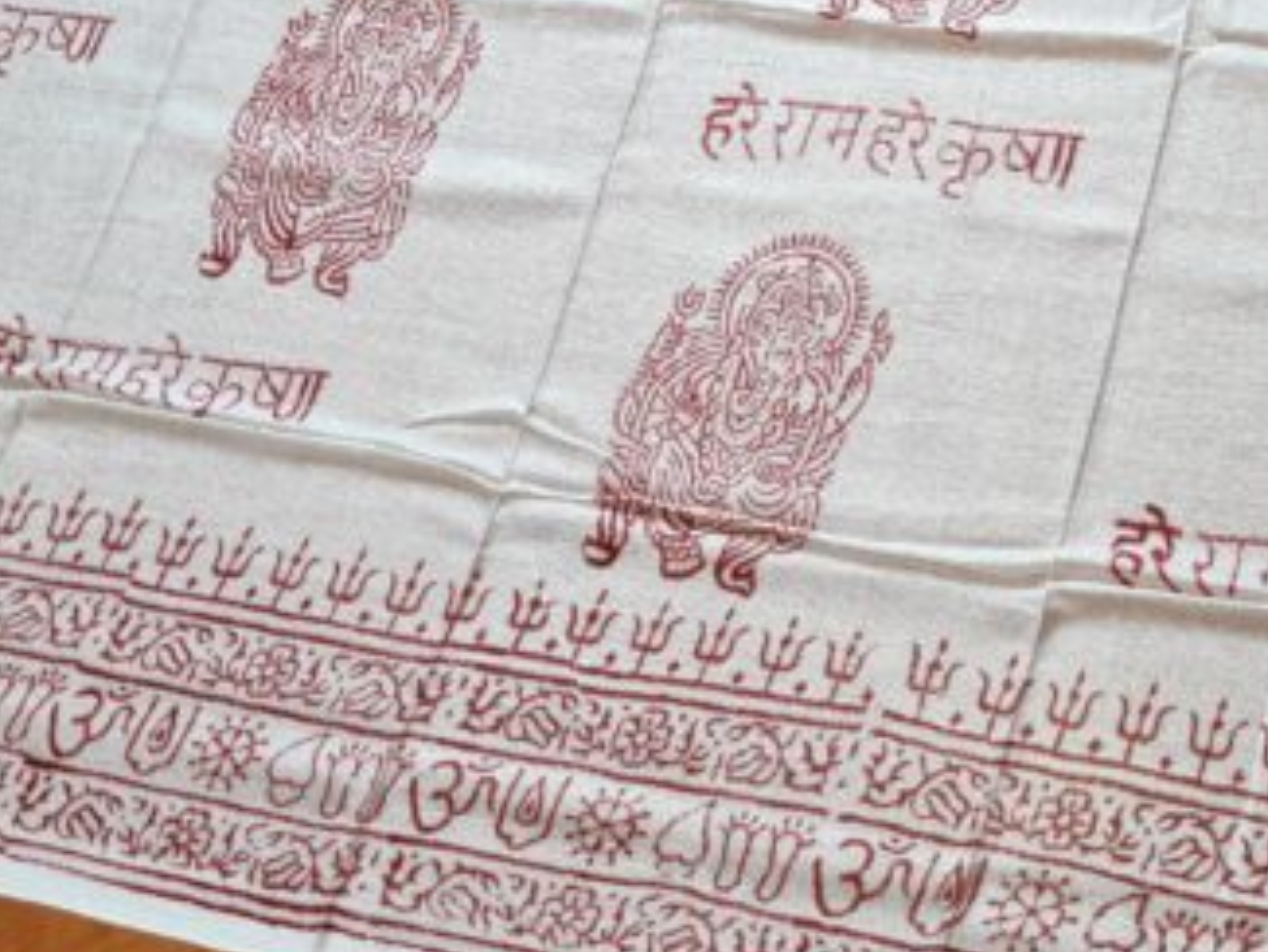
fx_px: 2052
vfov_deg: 25.4
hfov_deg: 34.0
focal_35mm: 56
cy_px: 115
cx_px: 866
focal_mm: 5.4
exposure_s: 1/120
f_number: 1.8
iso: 320
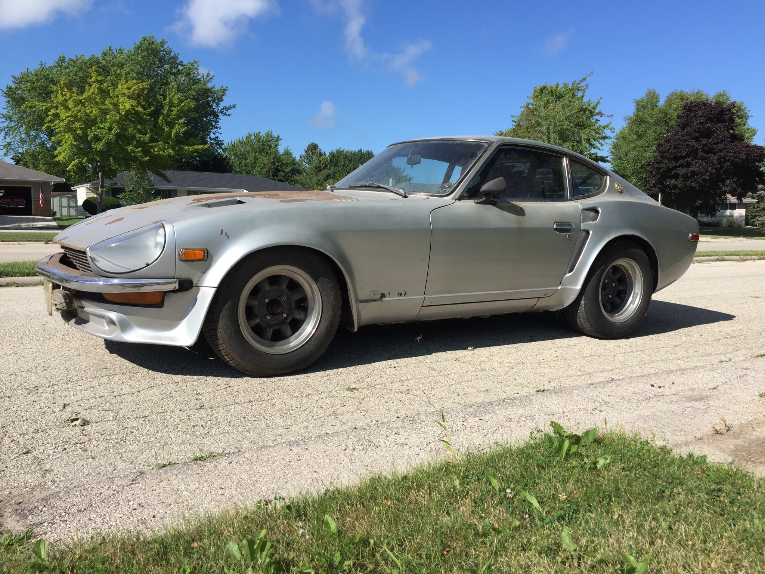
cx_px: 382
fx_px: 641
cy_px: 287
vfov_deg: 48.2
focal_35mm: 29
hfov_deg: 61.7
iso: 32
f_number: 2.2
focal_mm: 4.15
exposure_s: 1/1883
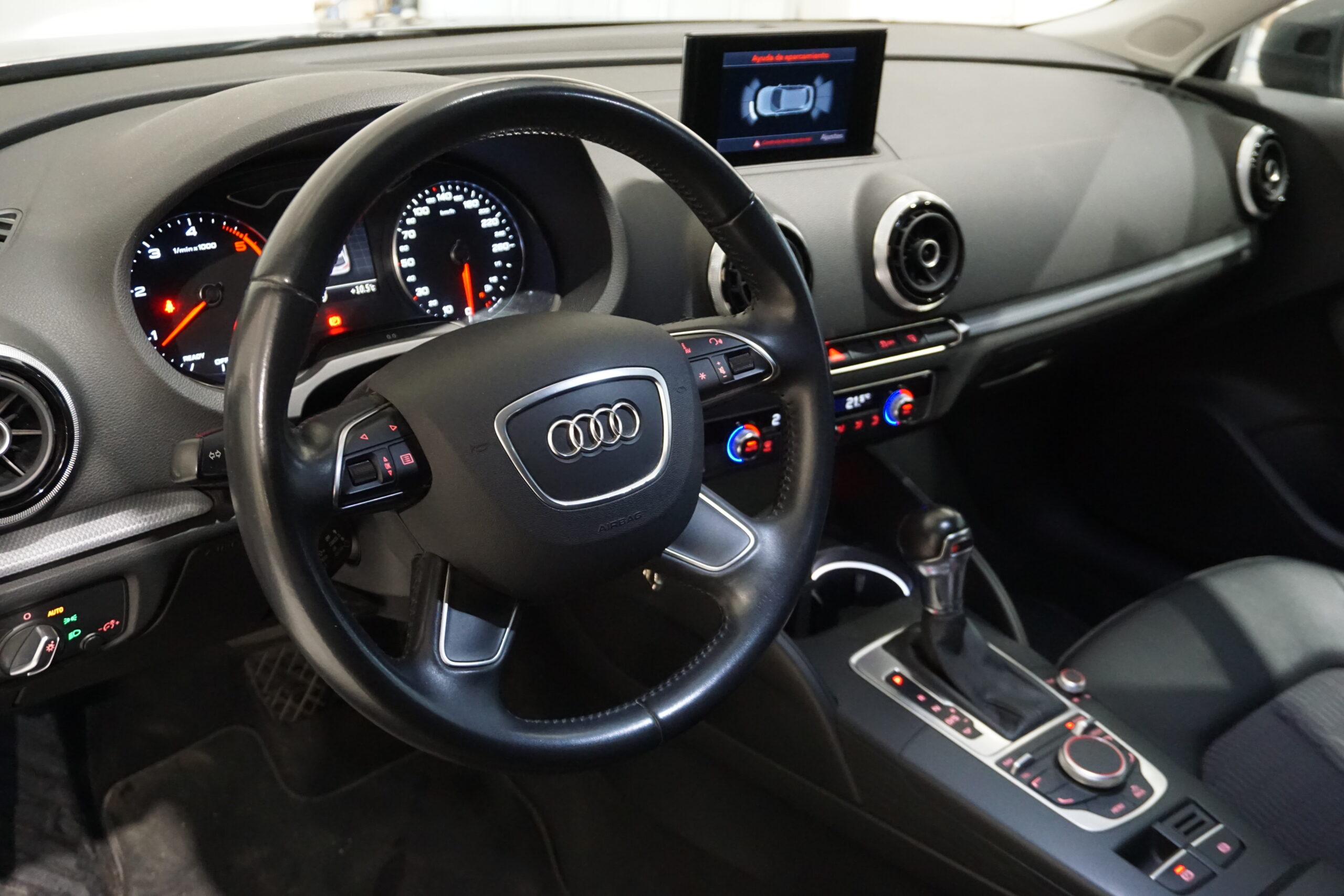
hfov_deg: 55.1
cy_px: 448
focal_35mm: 34
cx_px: 672
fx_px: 1288
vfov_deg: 38.4
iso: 3200
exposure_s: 1/20
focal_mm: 23
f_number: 4.5
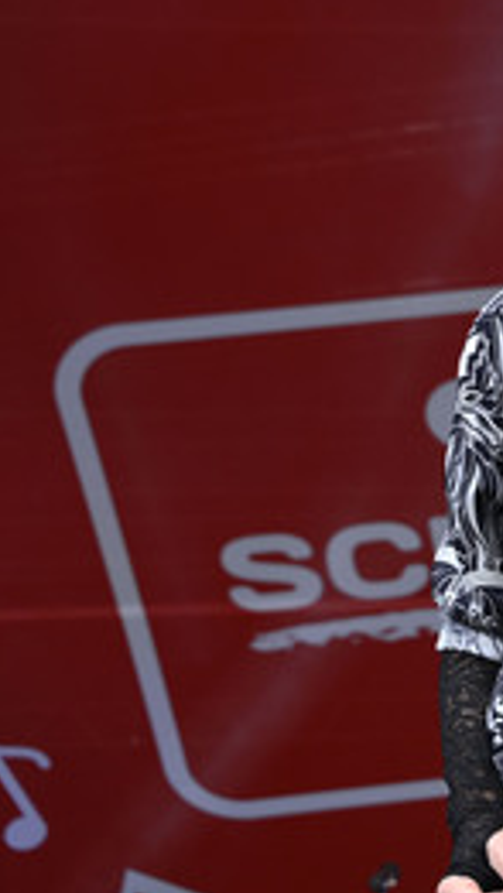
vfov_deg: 19.1
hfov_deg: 10.4
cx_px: 765
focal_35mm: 112
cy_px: 393
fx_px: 2653
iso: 500
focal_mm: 62
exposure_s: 1/250
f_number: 6.3
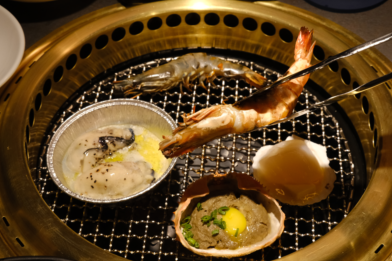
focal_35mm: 55
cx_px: 192
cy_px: 134
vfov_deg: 24.6
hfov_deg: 36.2
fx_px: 599
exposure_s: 1/75
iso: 2500
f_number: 10
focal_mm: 35
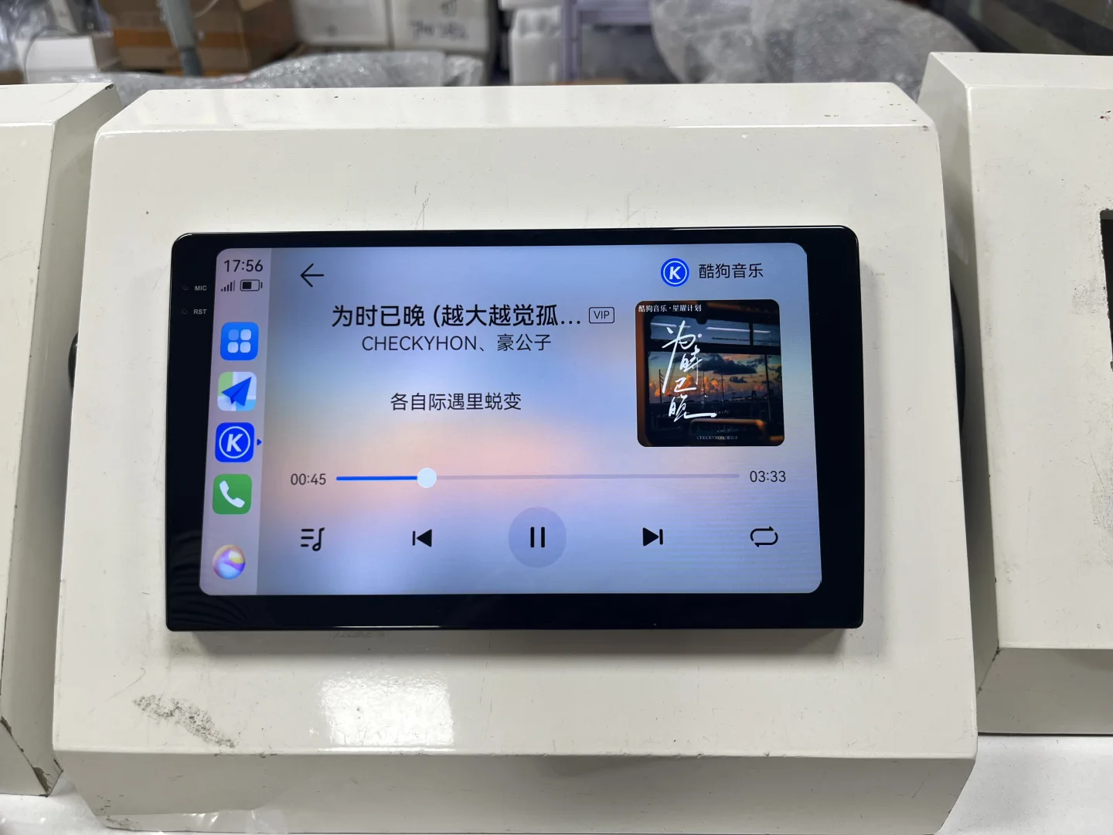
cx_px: 556
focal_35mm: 26
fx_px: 836
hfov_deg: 67.3
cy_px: 418
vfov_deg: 53.1
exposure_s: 1/100
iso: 50
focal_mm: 5.1
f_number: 1.6
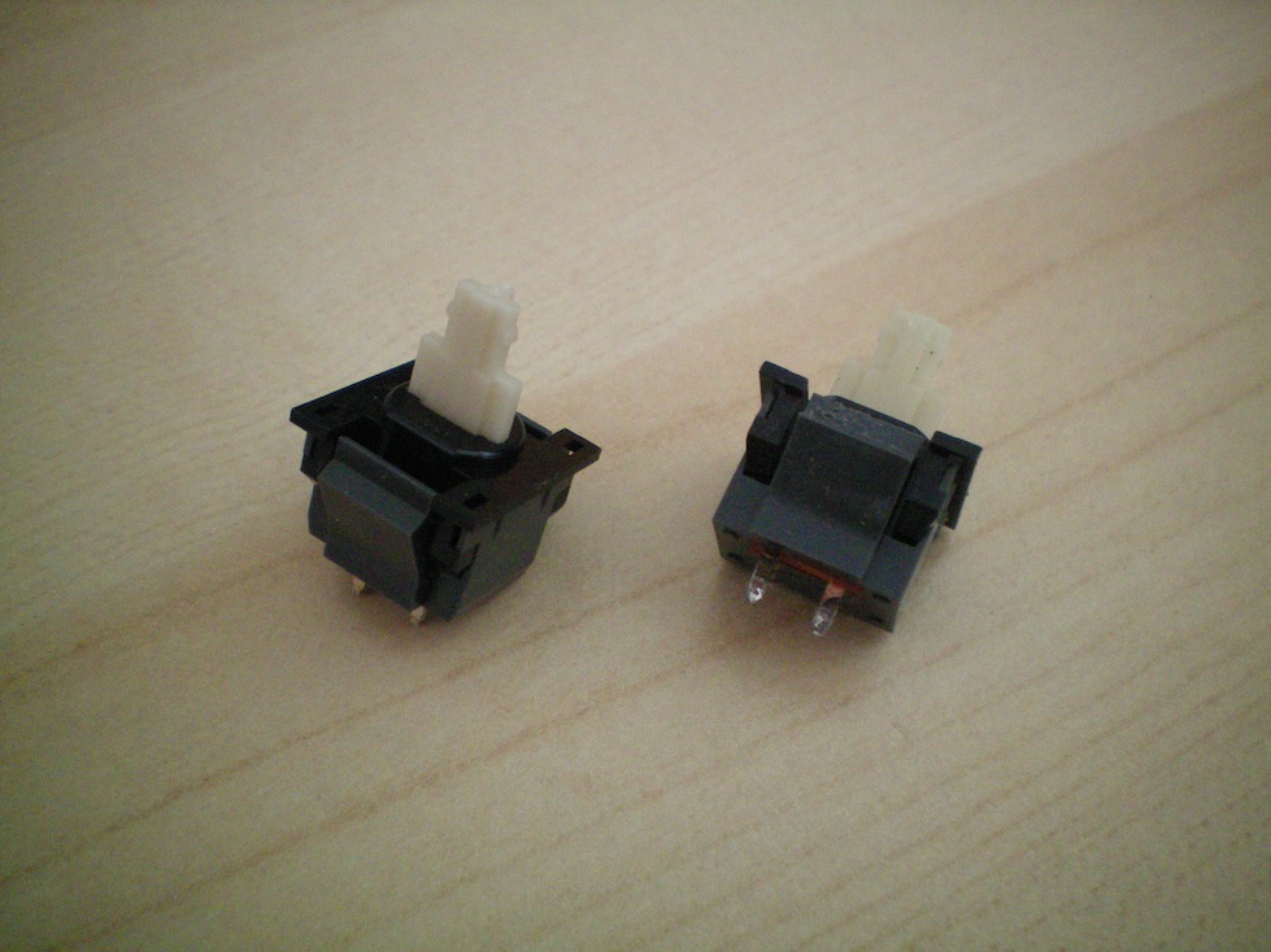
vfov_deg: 37.7
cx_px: 636
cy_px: 476
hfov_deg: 49.0
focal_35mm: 38
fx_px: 1395
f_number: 3.1
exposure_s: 1/60
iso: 320
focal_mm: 6.3
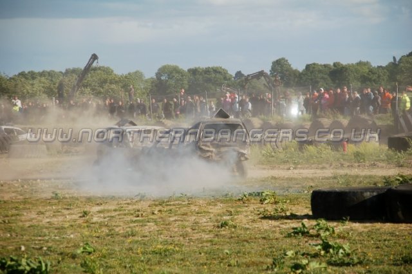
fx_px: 1990
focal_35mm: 174
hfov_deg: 11.8
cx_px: 206
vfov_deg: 7.9
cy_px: 137
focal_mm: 116
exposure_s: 1/1000
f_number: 6
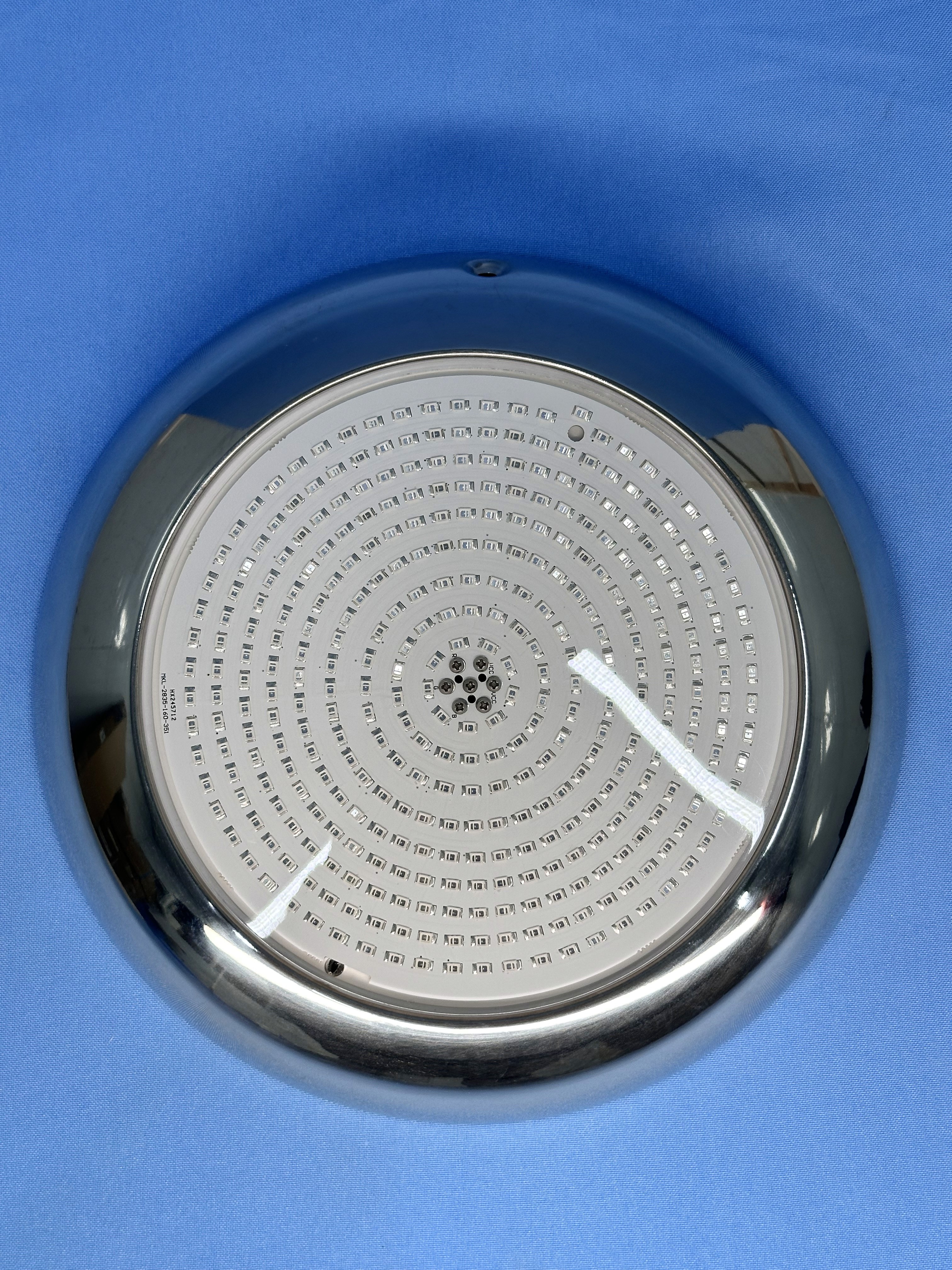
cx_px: 476
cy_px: 635
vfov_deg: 39.7
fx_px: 1760
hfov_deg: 30.3
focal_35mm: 48
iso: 64
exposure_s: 1/317
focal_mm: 6.86
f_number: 1.78
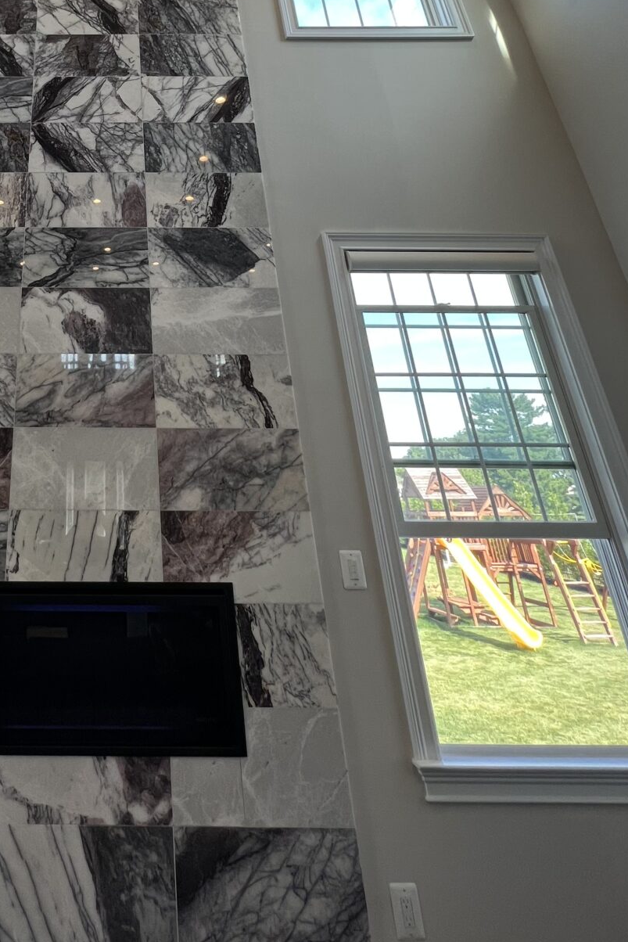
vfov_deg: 66.4
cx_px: 86
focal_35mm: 23
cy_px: 143
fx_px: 602
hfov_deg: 50.2
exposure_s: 1/120
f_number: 1.8
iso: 80
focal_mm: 1.57
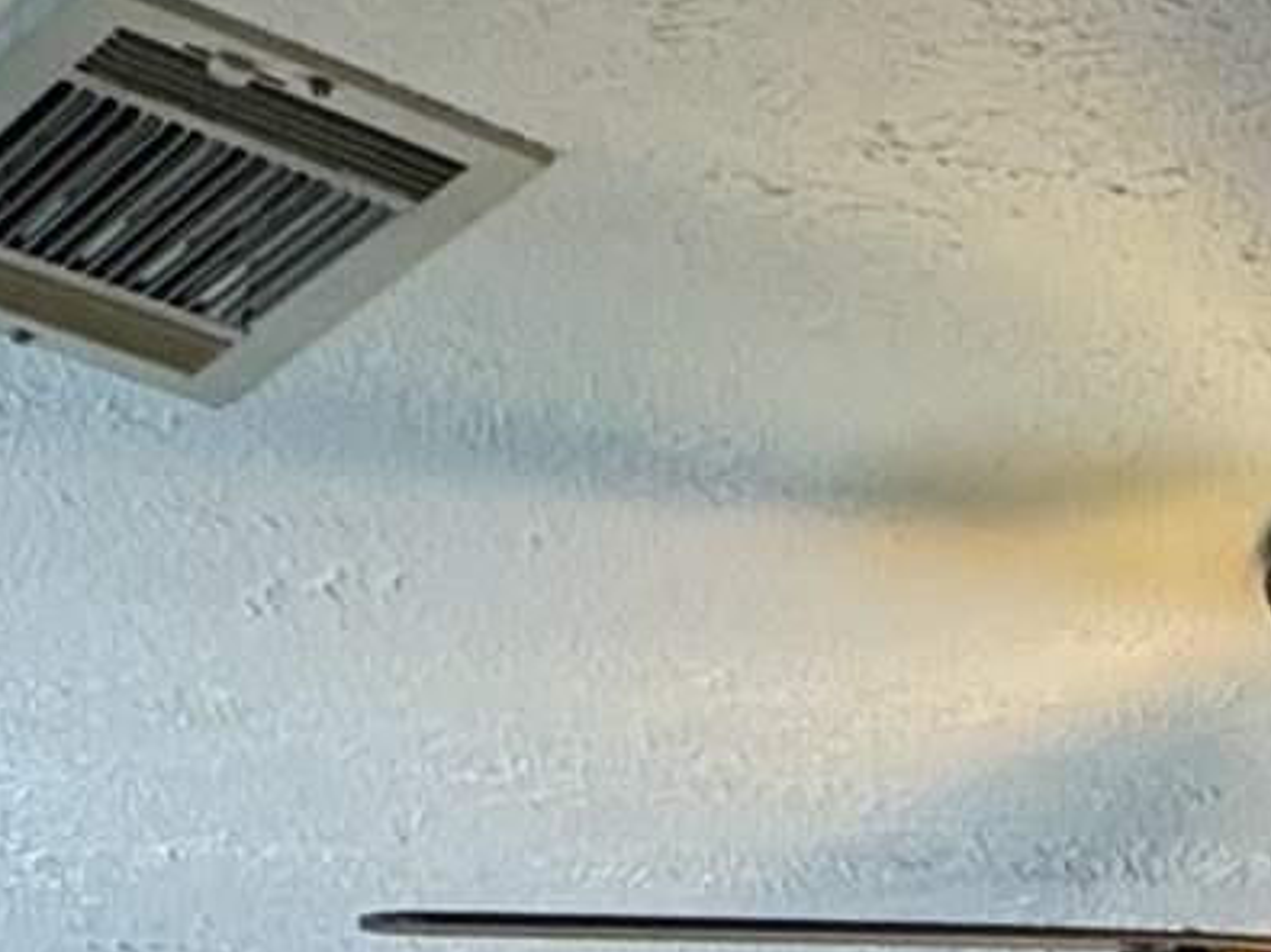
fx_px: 4001
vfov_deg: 9.4
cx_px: 1528
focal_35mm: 109
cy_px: 3178
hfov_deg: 17.2
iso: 160
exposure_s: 1/60
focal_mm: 2.22
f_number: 2.2
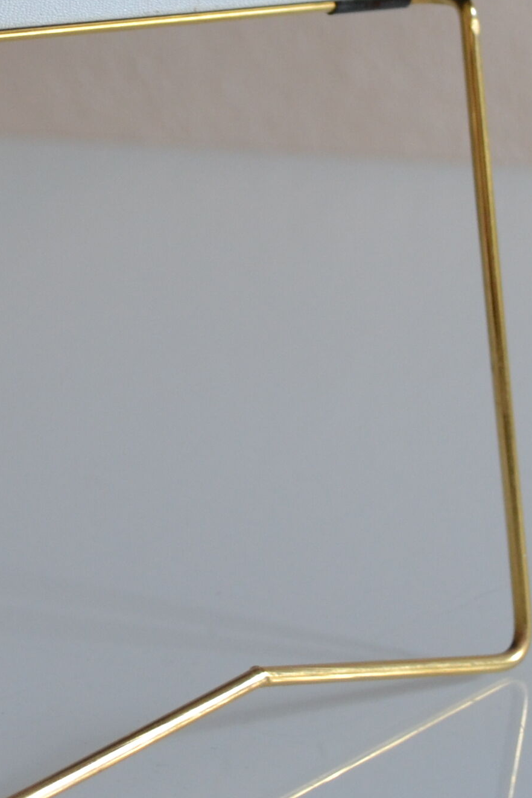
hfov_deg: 11.9
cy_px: 59
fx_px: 2548
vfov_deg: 17.5
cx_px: 75
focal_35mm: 115
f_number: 4
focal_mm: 22
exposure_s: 1/60
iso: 400
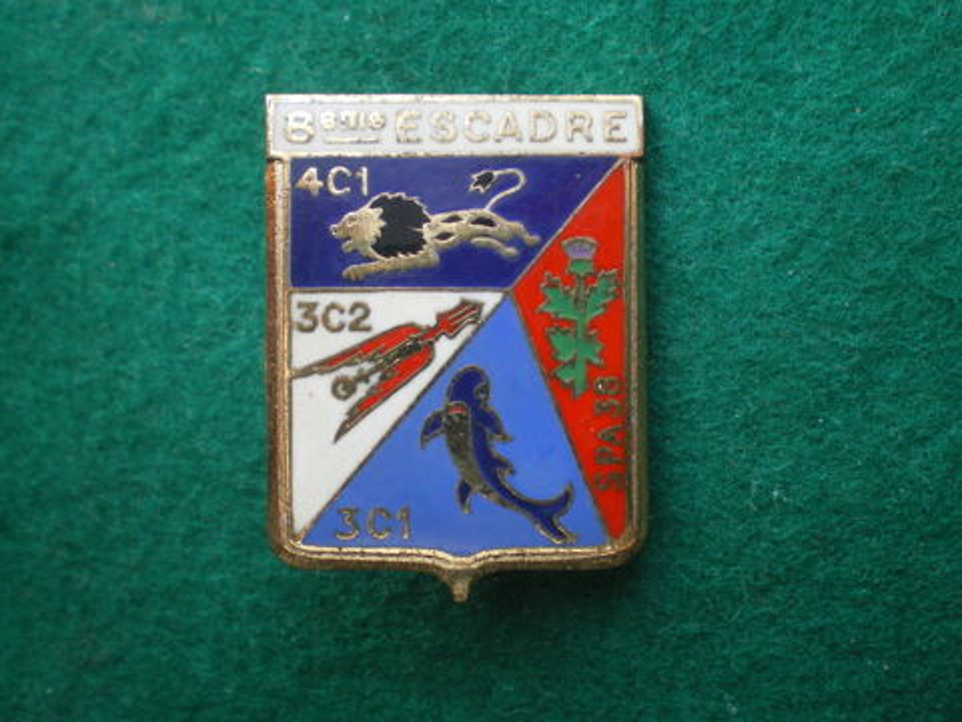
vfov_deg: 37.7
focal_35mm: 38
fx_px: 1056
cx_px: 481
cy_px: 361
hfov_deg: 49.0
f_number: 3.1
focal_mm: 6.3
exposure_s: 1/50
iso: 200
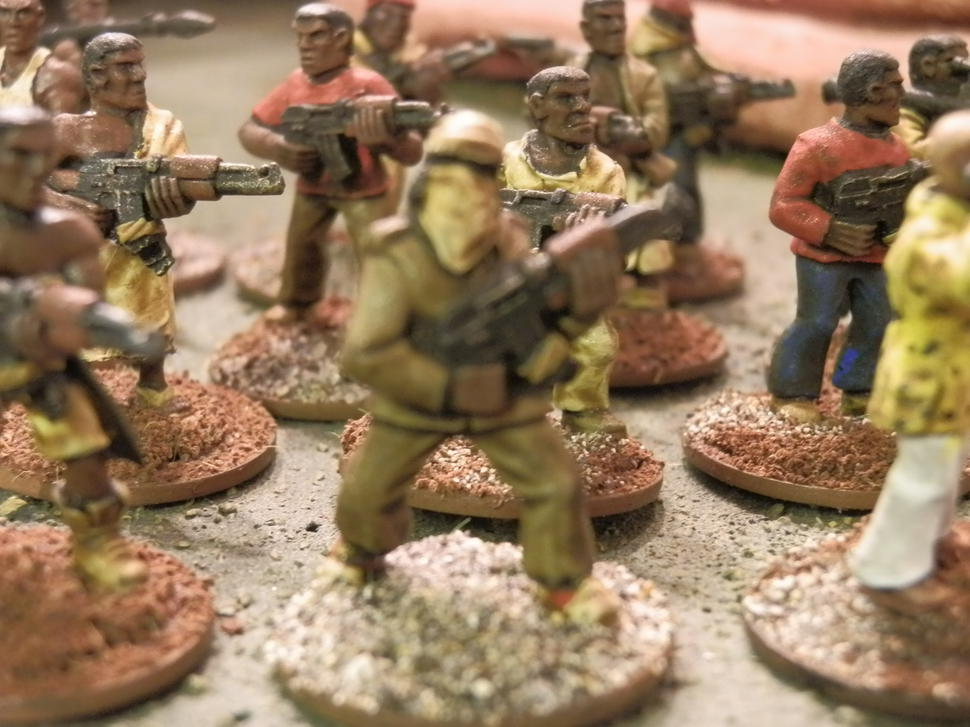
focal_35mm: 61
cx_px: 485
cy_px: 364
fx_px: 1709
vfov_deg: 24.0
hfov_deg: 31.7
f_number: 3.7
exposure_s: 1/8
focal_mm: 10.99
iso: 400
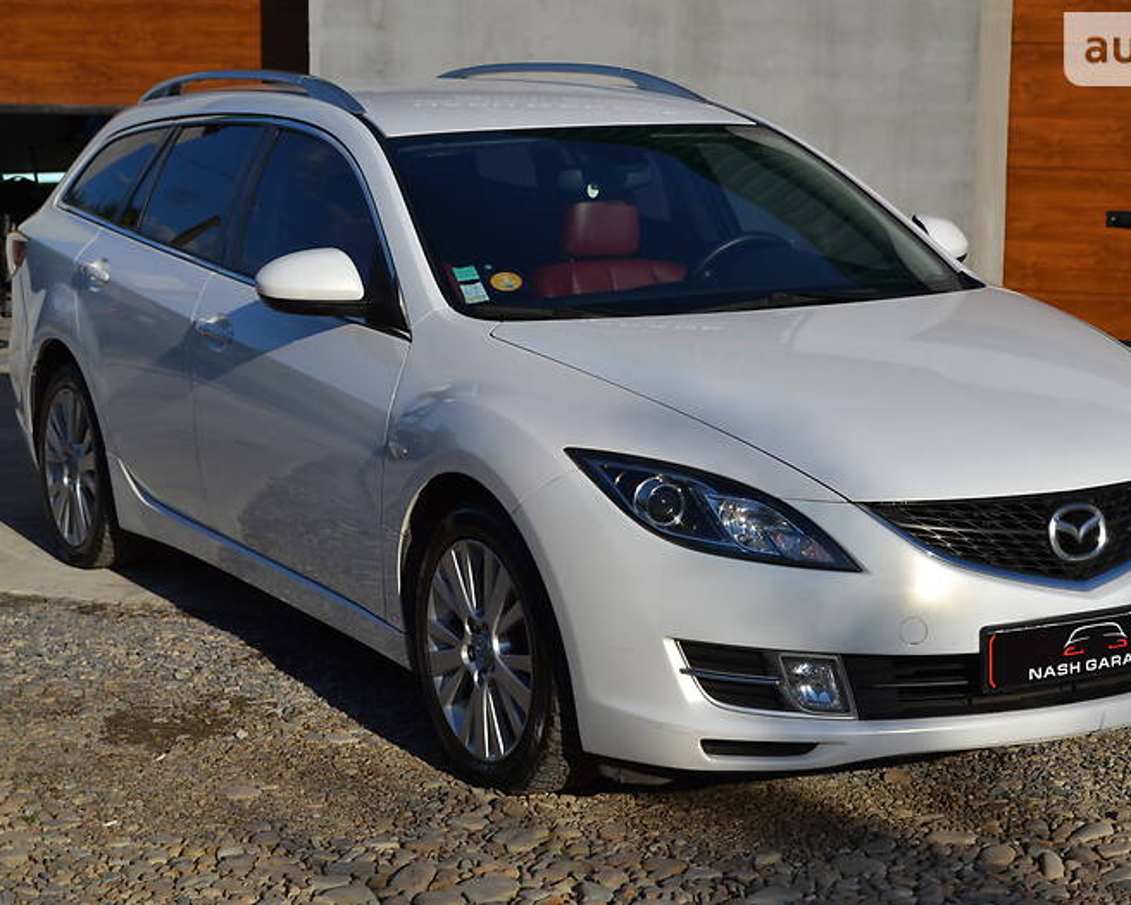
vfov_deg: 19.4
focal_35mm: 79
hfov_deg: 24.1
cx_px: 648
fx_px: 2645
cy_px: 451
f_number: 9
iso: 100
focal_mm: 46
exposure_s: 1/320
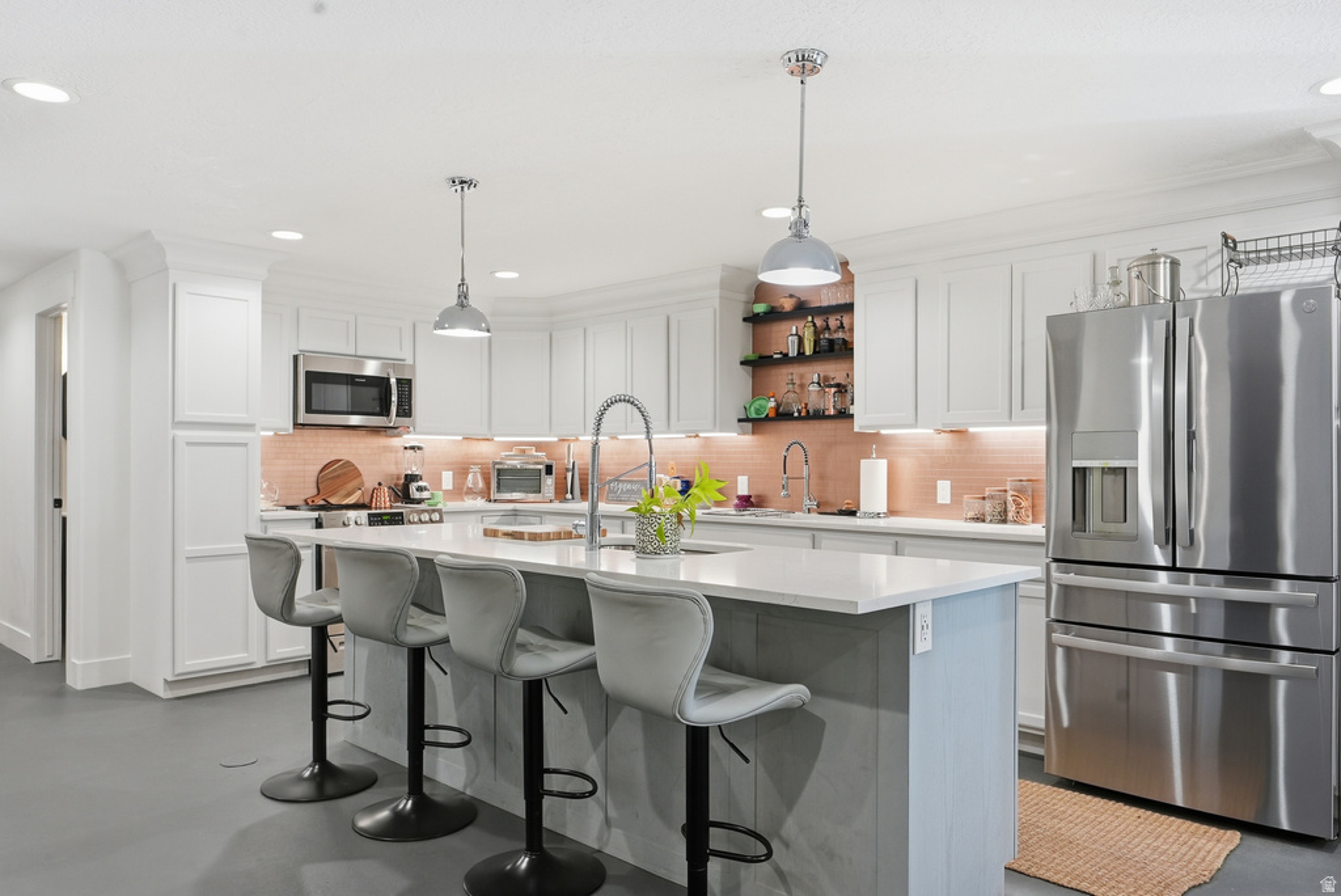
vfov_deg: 53.2
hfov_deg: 73.7
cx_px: 670
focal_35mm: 24
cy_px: 448
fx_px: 894
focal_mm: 24
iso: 500
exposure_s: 1/80
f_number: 9
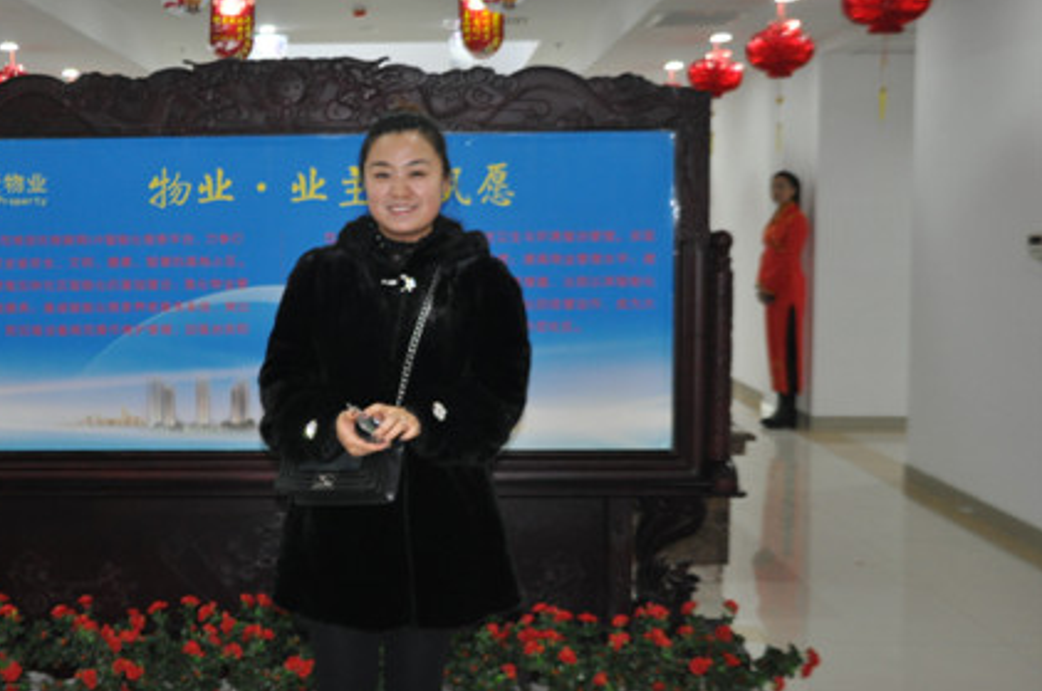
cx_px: 366
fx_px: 1473
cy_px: 353
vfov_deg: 26.4
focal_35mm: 51
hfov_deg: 38.6
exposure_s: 1/60
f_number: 4
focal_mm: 26
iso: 800
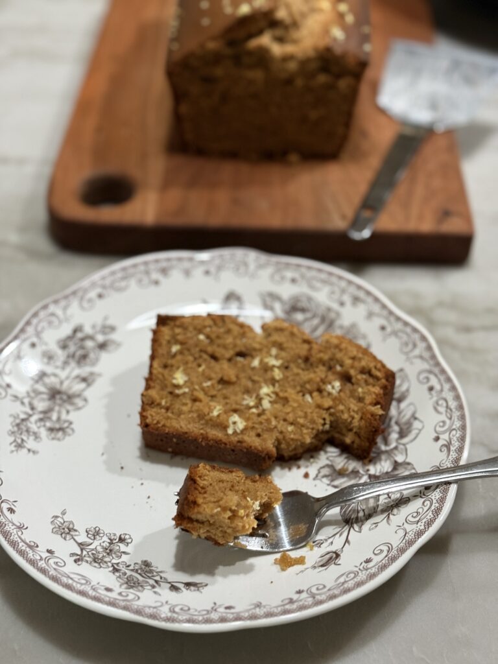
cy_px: 332
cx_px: 249
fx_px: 921
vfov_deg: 39.7
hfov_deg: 30.3
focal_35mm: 48
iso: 400
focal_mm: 6.76
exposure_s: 1/40
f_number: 1.78
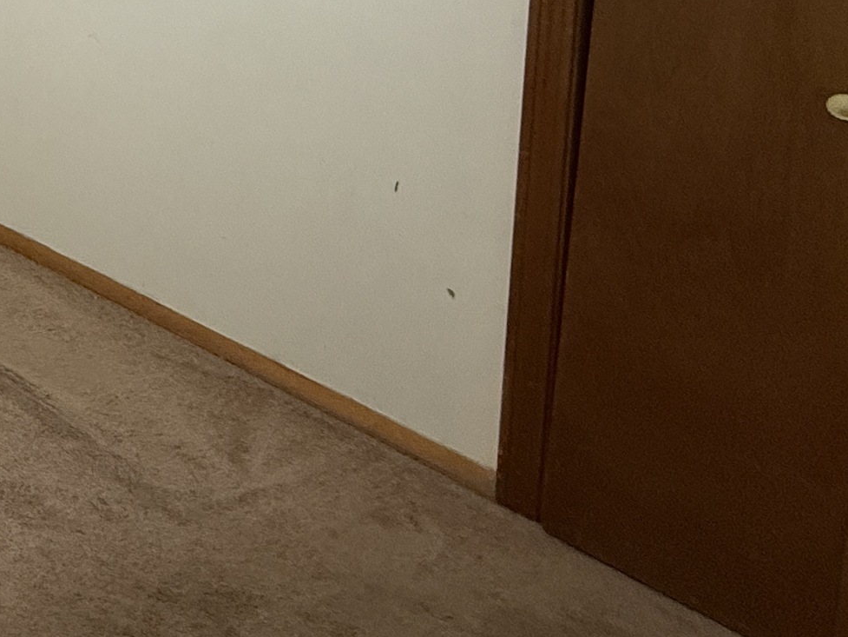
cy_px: -169
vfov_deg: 27.9
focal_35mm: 44
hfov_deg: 27.5
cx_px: -455
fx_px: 1078
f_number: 2.2
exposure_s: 1/60
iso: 320
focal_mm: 2.22
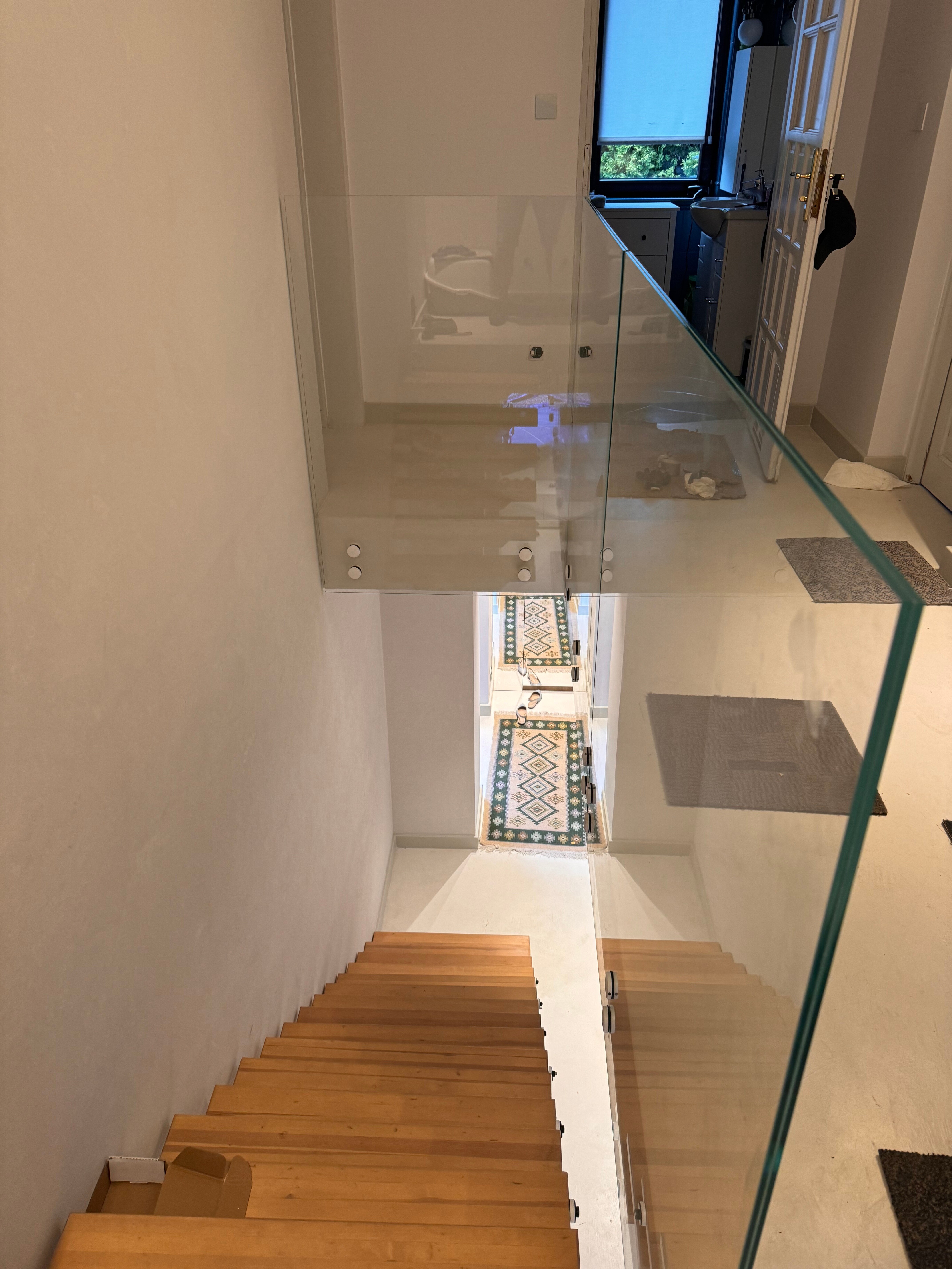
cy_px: 634
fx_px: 880
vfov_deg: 71.6
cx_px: 476
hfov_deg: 56.8
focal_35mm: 24
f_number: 1.78
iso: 200
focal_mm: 6.76
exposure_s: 1/50
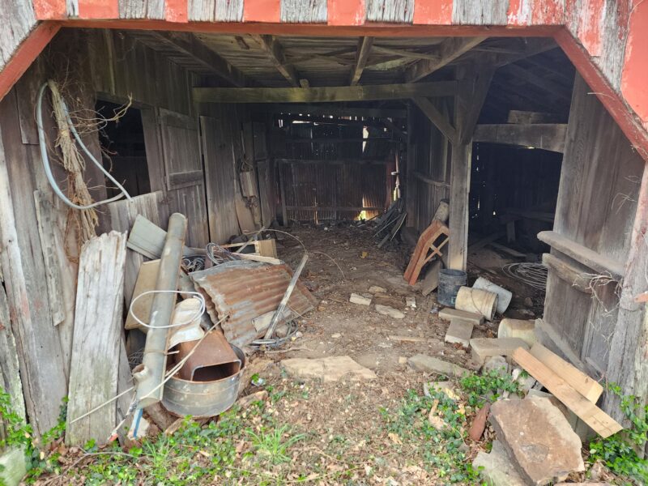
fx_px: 431
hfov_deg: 73.9
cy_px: 243
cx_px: 324
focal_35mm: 23
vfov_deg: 58.9
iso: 200
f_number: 1.8
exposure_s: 1/120
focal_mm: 6.4
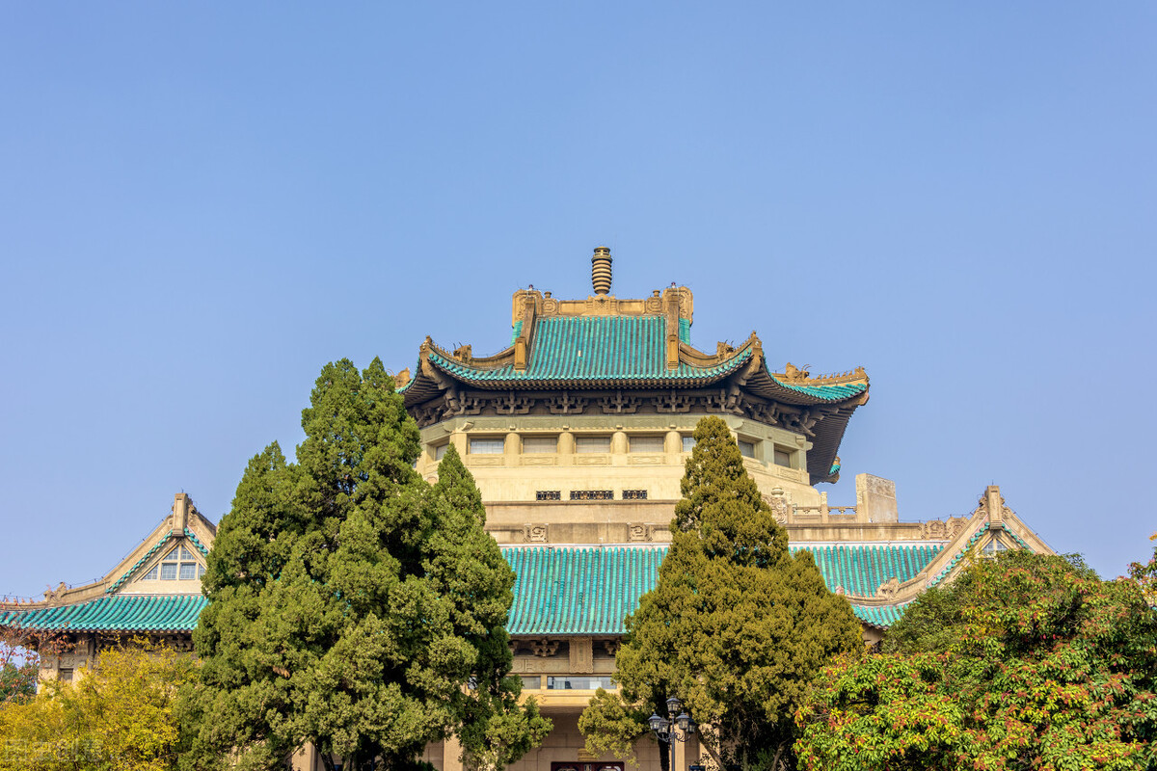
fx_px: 1543
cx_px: 578
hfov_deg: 41.1
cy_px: 386
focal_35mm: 48
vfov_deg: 28.1
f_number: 9
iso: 200
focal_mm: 48
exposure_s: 1/400
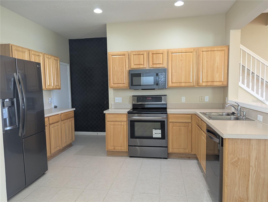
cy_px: 101
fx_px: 186
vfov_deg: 56.9
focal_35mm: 24
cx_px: 134
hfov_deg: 71.5
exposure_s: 1/40
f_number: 1.85
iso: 168
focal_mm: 6.81
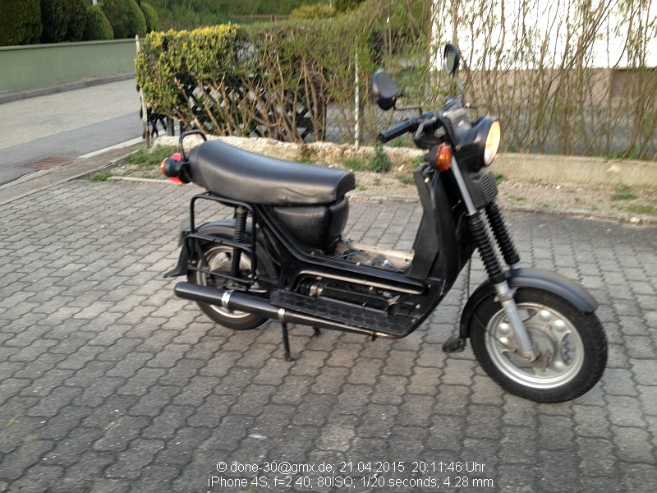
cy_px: 246
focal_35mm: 35
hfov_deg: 52.6
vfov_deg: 40.7
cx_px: 328
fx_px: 664
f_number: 2.4
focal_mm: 4.28
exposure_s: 1/20
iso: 80
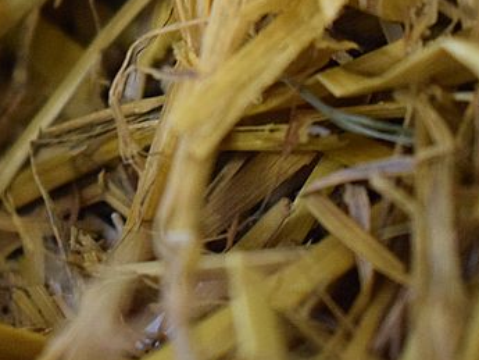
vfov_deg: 6.3
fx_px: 3259
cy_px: -42
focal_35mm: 235
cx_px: -144
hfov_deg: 8.3
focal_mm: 55
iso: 3200
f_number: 5.6
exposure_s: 1/125
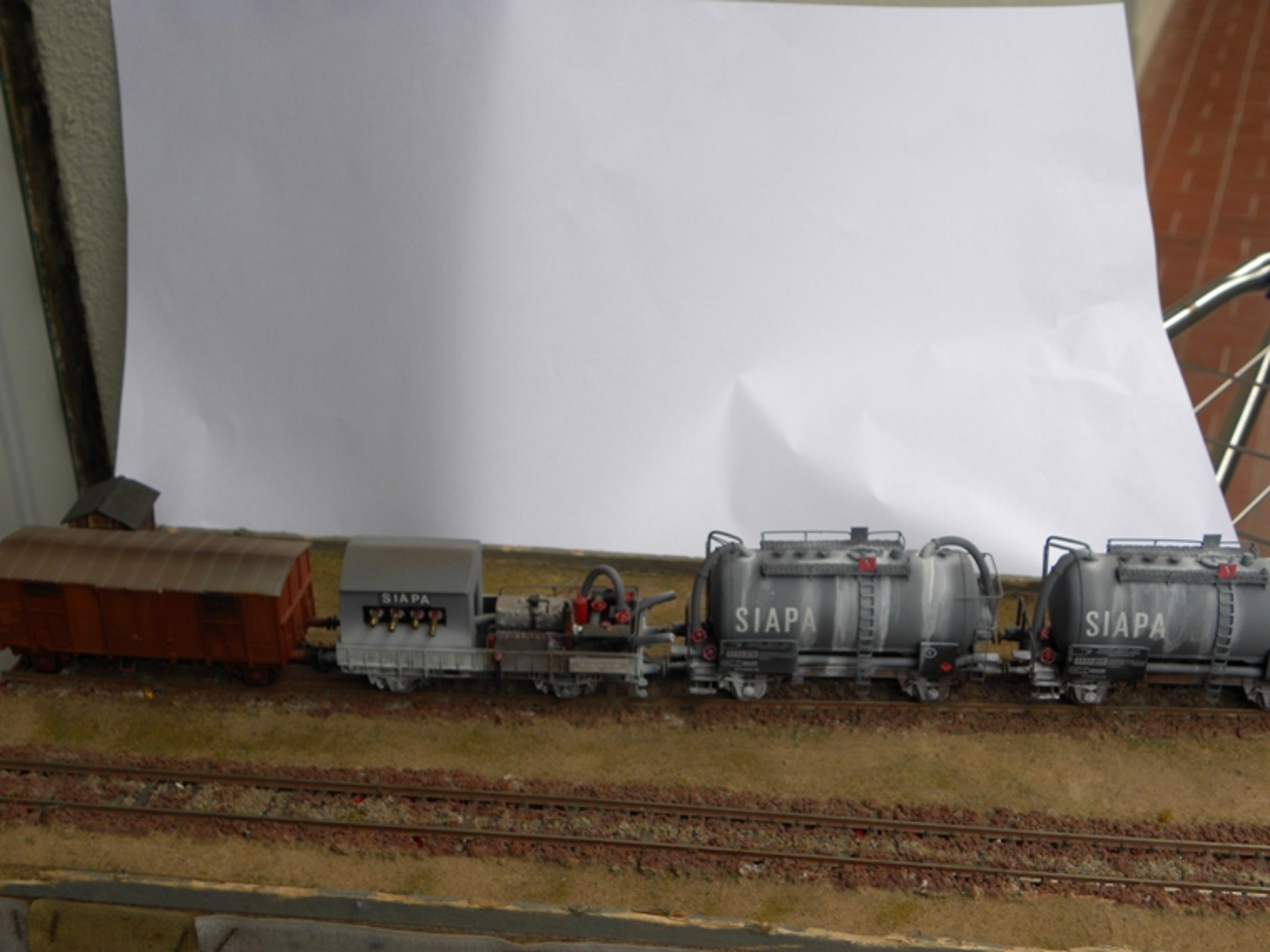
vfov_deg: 28.0
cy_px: 476
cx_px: 635
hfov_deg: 36.8
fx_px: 1908
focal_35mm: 52
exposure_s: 1/93.8
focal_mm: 9.2
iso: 64
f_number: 3.5
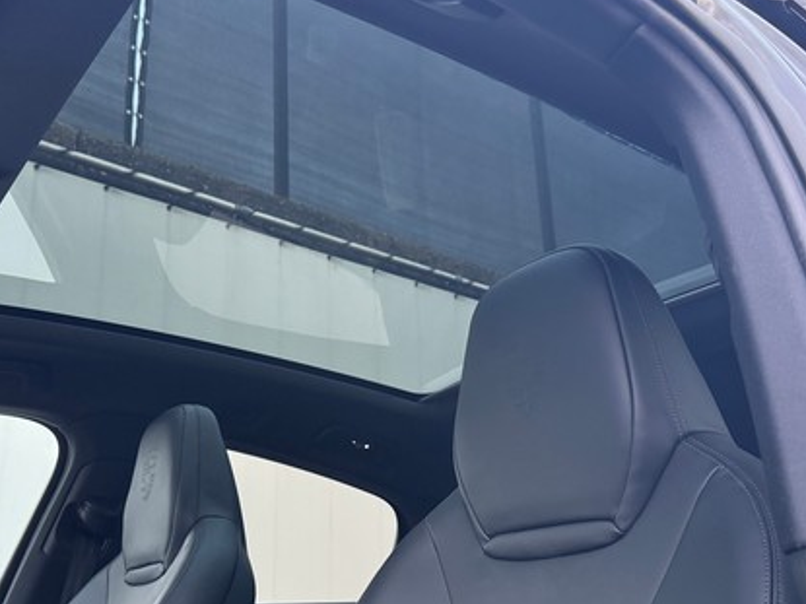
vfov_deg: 38.4
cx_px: 355
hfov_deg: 50.0
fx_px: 861
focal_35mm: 37
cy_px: 373
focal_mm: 6.76
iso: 640
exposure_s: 1/60
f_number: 1.78
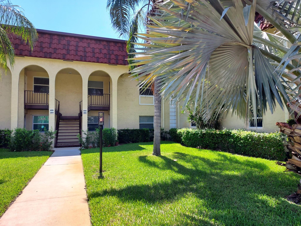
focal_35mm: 24
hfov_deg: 71.6
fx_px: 209
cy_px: 113
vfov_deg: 56.8
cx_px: 150
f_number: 1.8
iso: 40
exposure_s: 1/447
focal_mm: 4.6
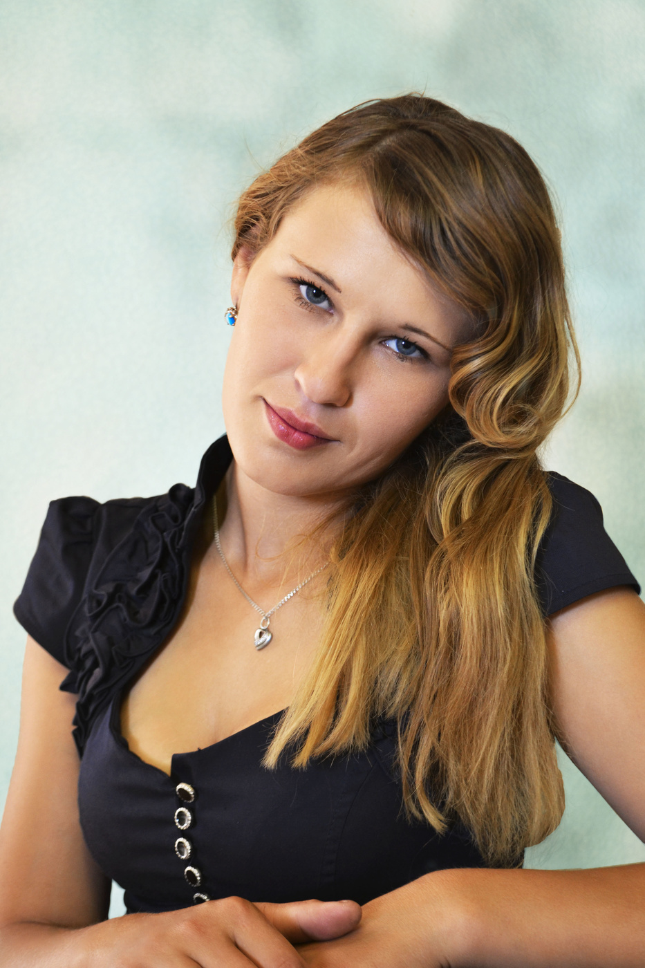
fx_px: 1532
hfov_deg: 23.8
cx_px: 322
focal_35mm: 57
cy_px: 484
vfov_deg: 35.1
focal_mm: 38
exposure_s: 1/10
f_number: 5.6
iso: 800
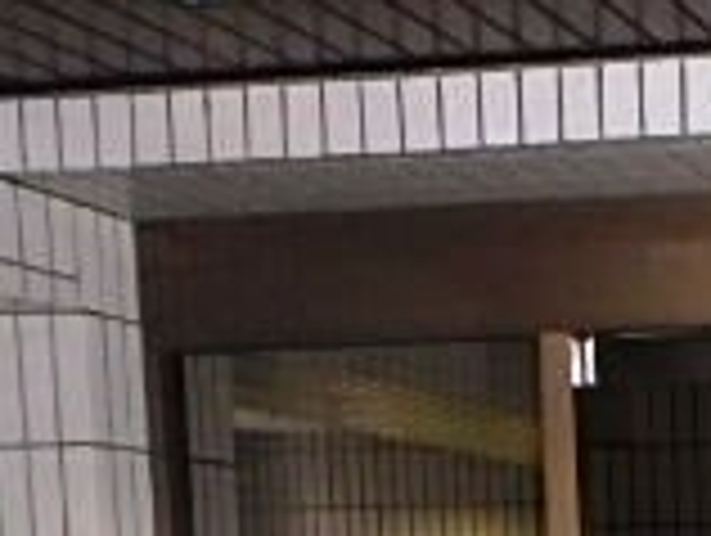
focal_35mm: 85
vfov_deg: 15.5
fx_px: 1749
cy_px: 896
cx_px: 1206
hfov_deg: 18.8
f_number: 3.5
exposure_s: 1/30
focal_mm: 3.7
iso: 500
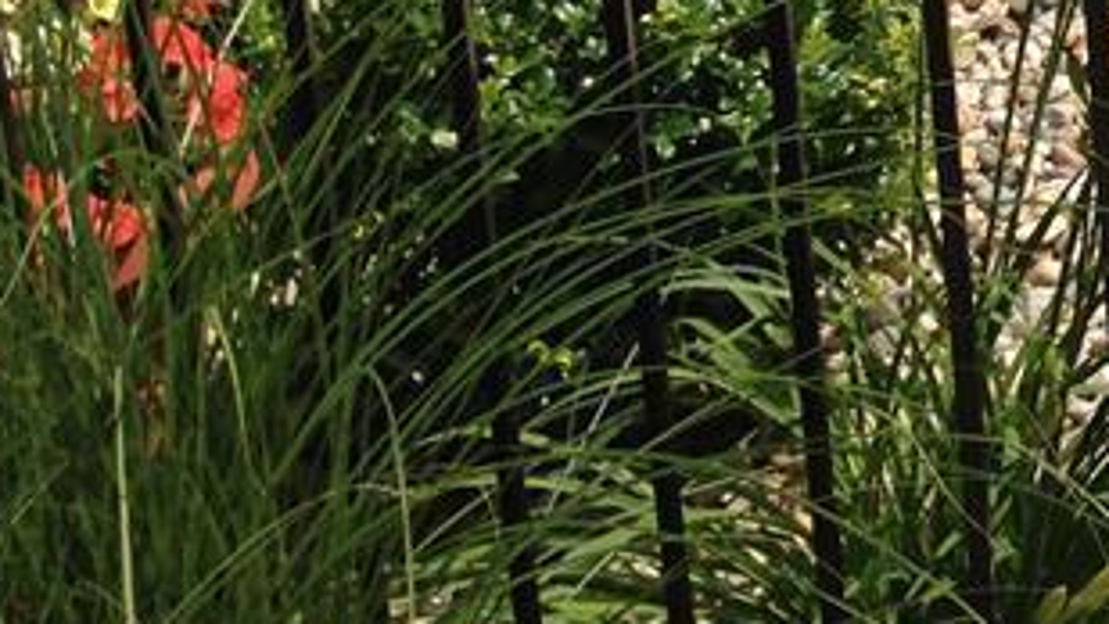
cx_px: 1672
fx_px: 3500
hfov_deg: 16.4
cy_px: -595
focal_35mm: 119
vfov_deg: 9.6
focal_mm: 4.13
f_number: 2.4
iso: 50
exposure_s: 1/1506
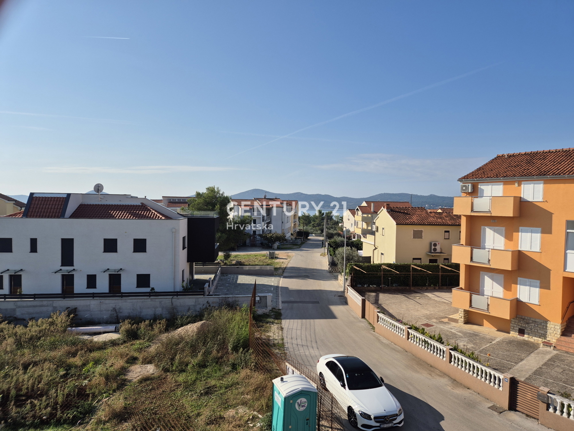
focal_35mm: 23
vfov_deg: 58.9
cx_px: 287
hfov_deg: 73.9
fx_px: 381
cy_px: 216
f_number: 1.8
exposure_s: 1/2824
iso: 25
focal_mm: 5.4
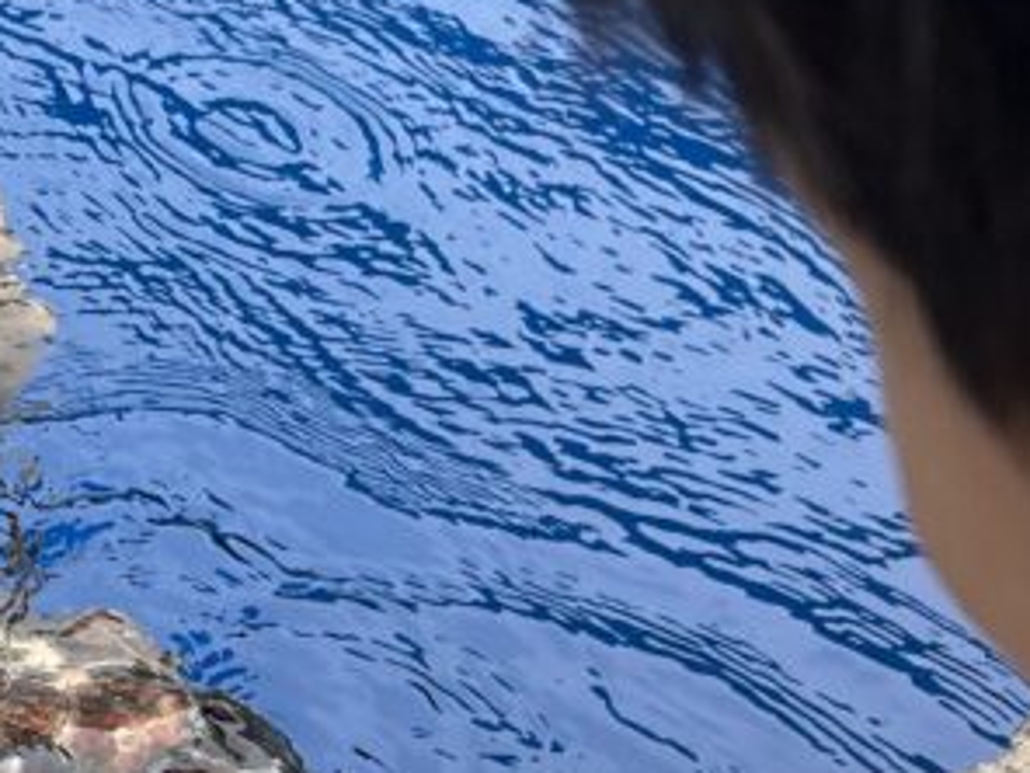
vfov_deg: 16.3
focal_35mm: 90
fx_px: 2678
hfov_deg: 20.5
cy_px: 623
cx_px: -174
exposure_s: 1/808
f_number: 1.5
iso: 50
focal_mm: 5.7
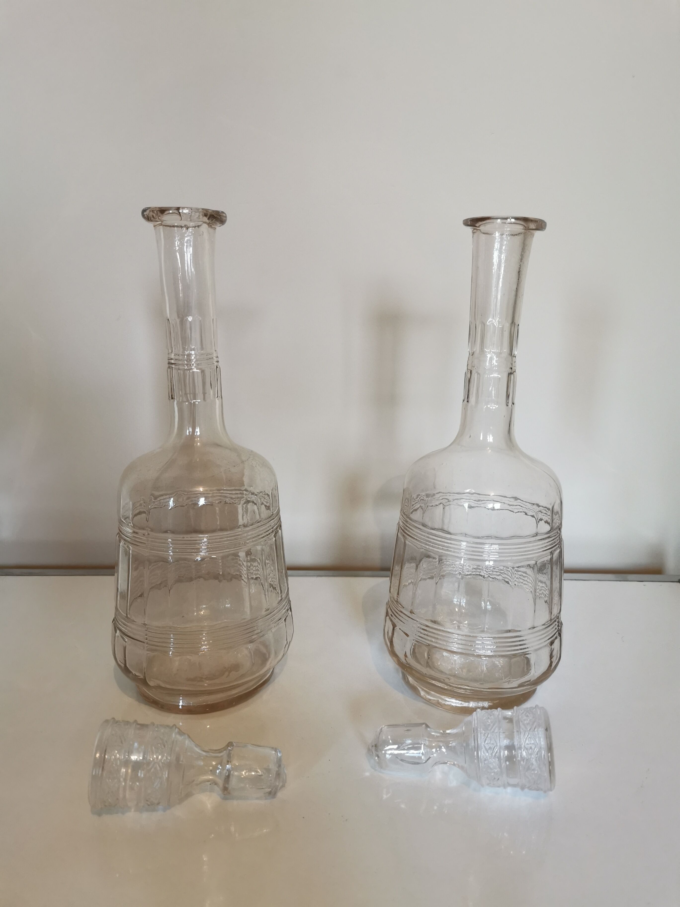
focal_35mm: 27
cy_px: 454
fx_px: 707
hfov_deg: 51.4
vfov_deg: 65.3
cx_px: 340
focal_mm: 5.56
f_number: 1.6
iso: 200
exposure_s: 1/50
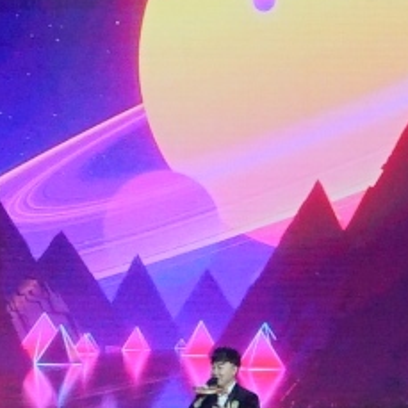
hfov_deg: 6.0
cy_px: 52
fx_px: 3867
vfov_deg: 6.0
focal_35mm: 290
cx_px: 50
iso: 1250
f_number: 4.5
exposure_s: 1/400
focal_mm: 39
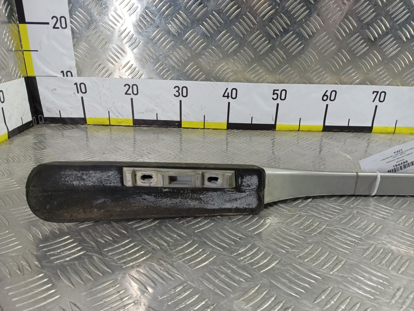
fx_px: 275
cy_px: 156
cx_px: 207
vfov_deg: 58.9
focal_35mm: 23
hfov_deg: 73.9
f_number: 1.6
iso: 136
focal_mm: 4.11
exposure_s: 1/50
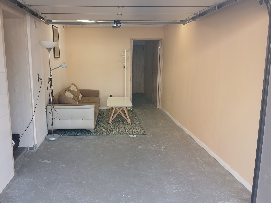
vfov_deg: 46.8
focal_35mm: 30
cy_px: 101
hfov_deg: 59.7
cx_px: 116
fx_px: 235
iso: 40
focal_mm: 3.98
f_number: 1.8
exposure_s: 1/50
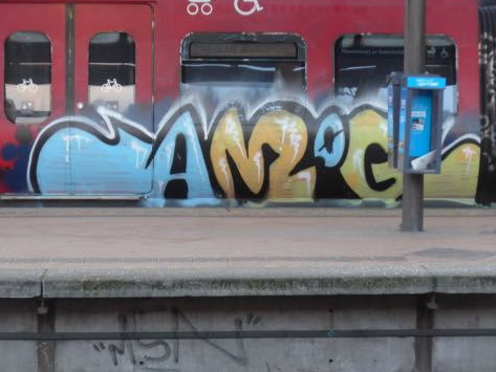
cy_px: 186
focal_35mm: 131
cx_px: 236
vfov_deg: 11.3
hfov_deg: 15.0
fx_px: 1878
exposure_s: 1/40
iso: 400
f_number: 5.2
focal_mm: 24.3
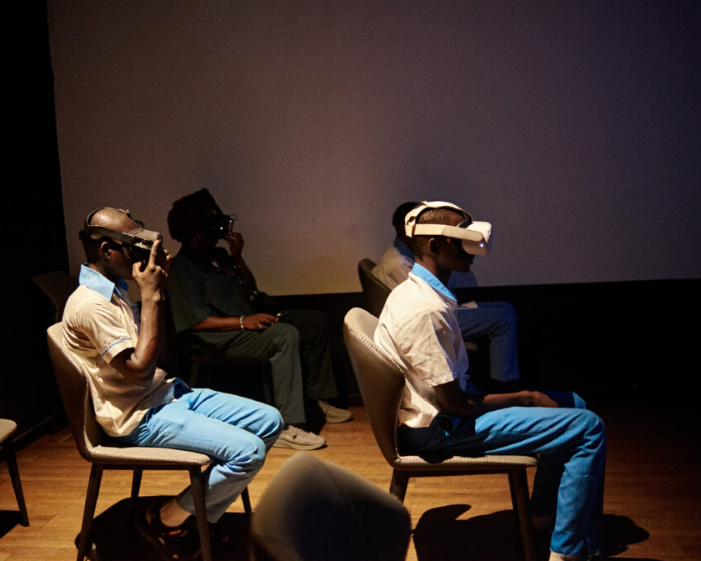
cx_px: 324
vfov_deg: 37.3
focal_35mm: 40
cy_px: 283
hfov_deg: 45.8
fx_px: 830
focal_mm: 23
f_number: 1.4
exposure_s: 1/60
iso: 3200
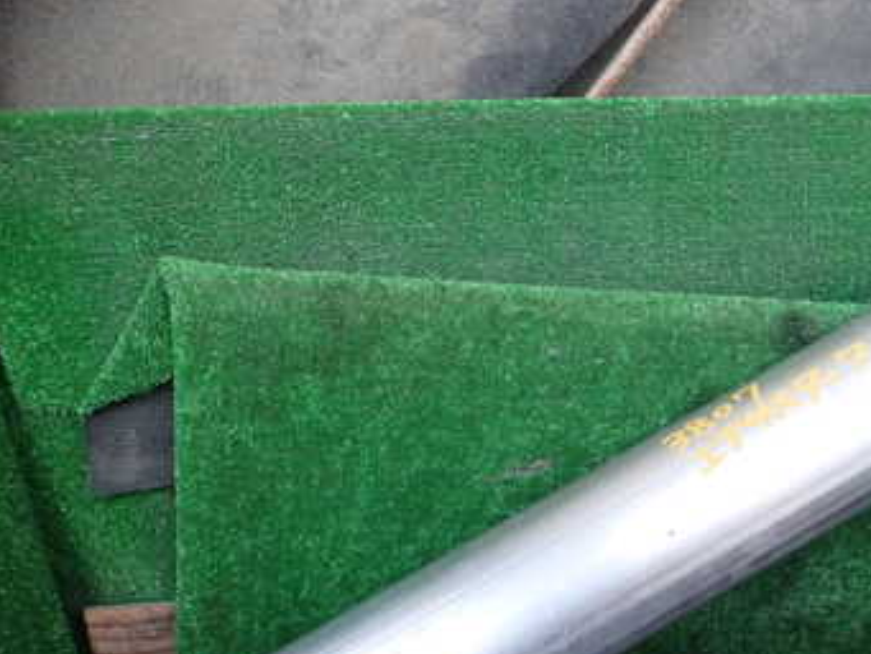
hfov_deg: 41.8
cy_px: 470
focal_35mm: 44
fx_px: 1108
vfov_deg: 32.4
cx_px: 636
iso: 160
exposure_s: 1/60
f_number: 2
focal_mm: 4.5
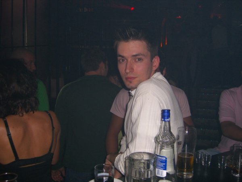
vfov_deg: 37.7
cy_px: 91
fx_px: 266
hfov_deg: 49.0
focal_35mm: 38
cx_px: 121
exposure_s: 1/60
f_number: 2.8
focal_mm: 7.9
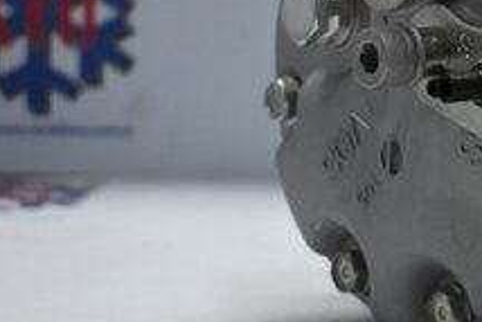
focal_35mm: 126
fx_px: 1688
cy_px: 38
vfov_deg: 10.8
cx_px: 619
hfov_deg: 15.5
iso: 1100
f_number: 4.8
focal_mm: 30
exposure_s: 1/125
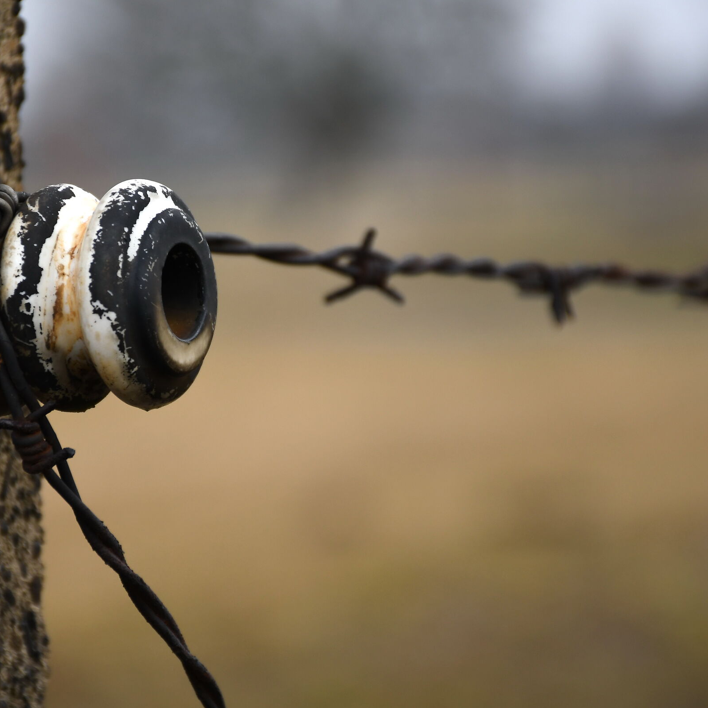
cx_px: 280
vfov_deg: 6.5
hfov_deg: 6.5
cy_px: 354
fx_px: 6225
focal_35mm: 269
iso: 320
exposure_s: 1/250
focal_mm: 140
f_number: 5.6
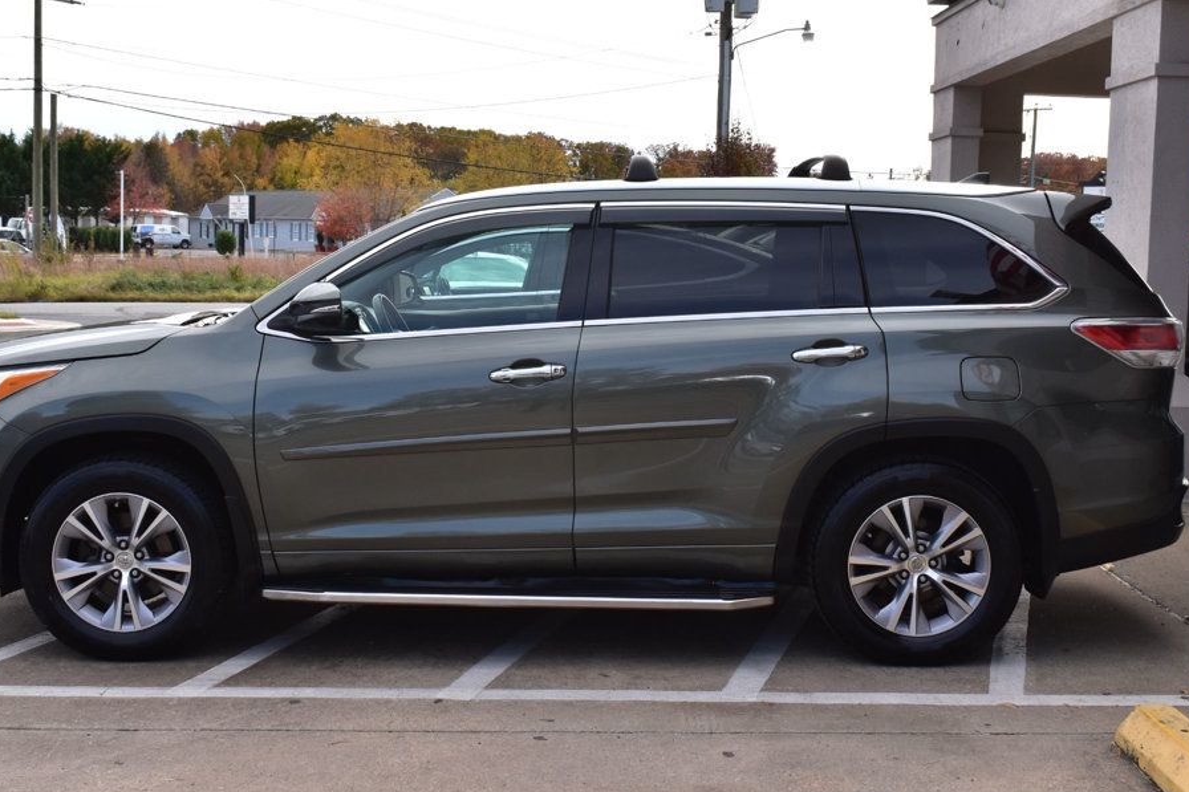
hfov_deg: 41.1
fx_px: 1585
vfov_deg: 28.1
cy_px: 365
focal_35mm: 48
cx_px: 567
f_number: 11
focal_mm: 28
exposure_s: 1/400
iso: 400
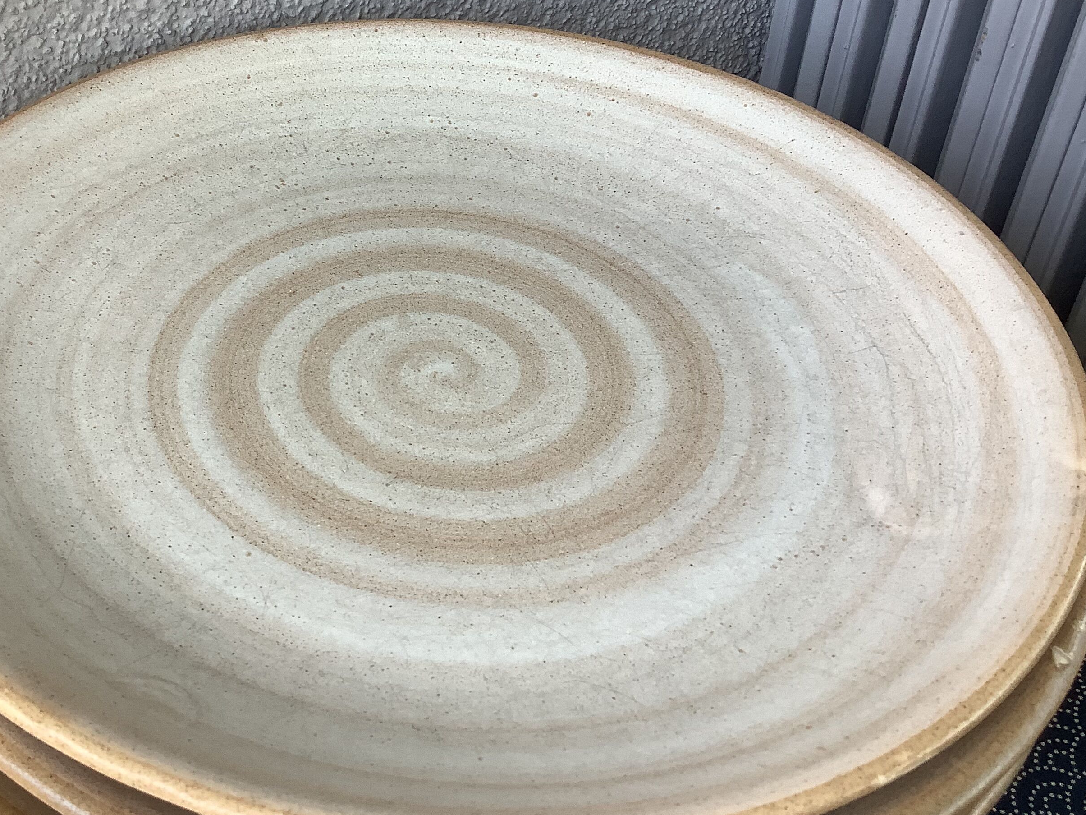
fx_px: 1318
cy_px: 374
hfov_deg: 44.2
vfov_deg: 34.3
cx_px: 367
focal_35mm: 42
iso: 50
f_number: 2.4
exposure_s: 1/60
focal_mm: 3.3
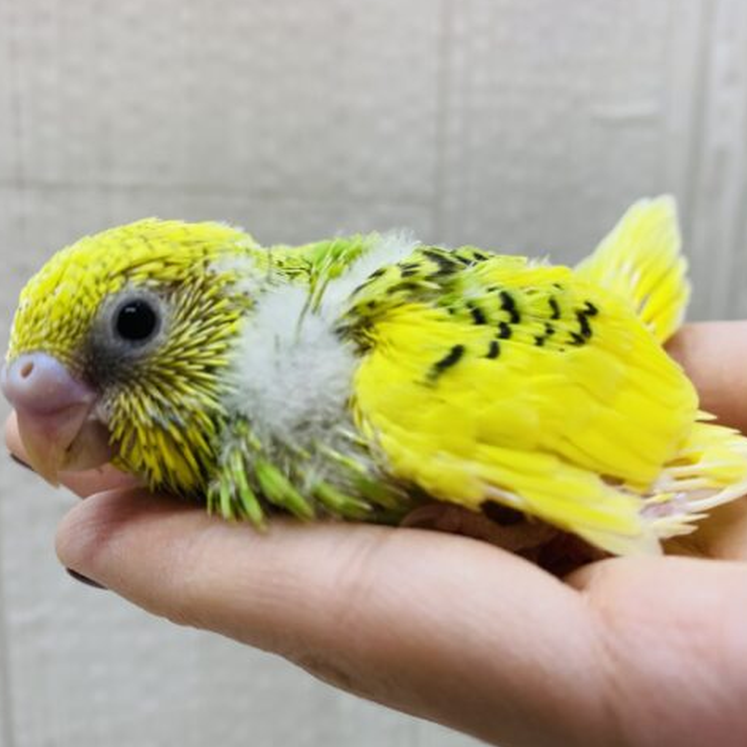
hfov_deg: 54.0
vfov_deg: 54.0
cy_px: 370
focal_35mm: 30
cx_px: 362
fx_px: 732
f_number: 1.8
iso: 64
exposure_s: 1/100
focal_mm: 4.25
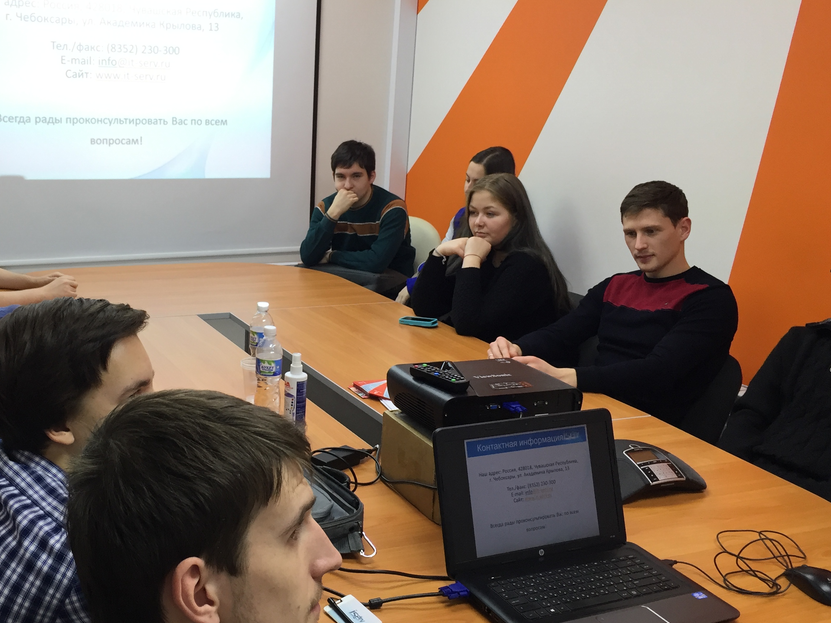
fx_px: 984
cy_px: 281
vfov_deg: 35.1
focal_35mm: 41
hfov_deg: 45.2
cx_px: 285
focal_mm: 4.15
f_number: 2.2
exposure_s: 1/33
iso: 32
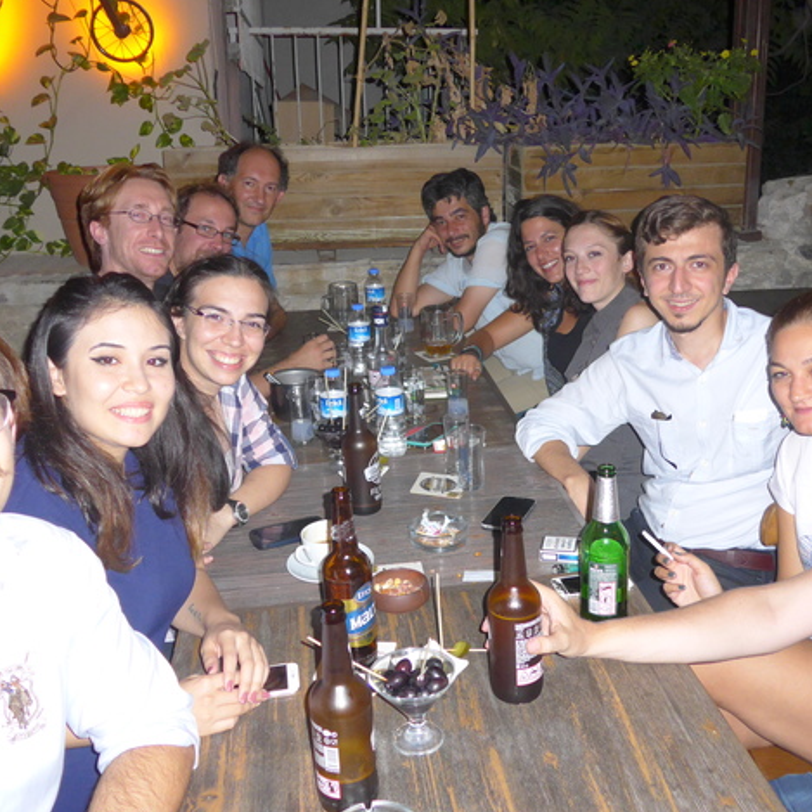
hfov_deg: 47.2
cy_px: 403
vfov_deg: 47.2
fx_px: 929
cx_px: 429
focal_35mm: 35
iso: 400
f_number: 2
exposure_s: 1/60
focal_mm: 6
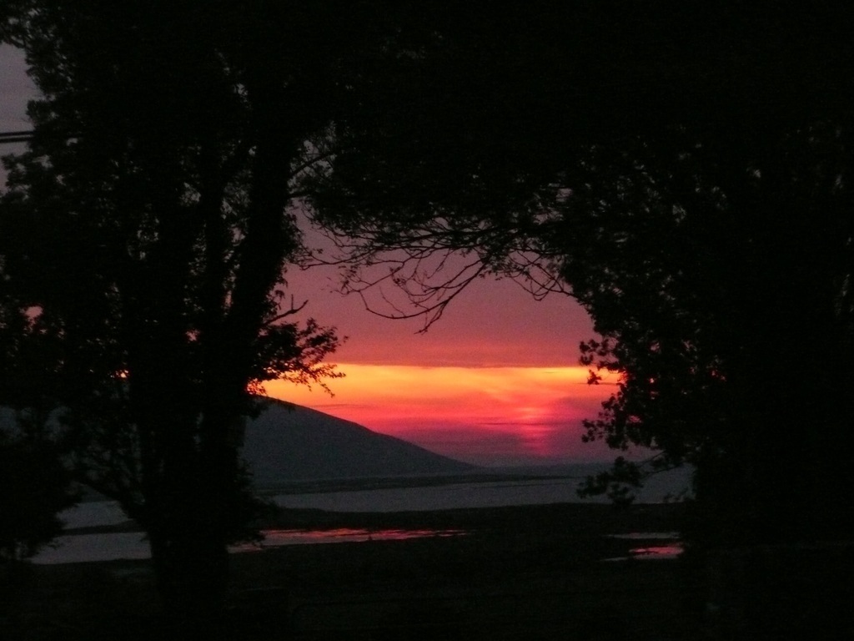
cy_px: 320
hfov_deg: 15.4
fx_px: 3158
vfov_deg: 11.6
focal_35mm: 128
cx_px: 427
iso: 800
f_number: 4.7
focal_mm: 20.9
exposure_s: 1/8
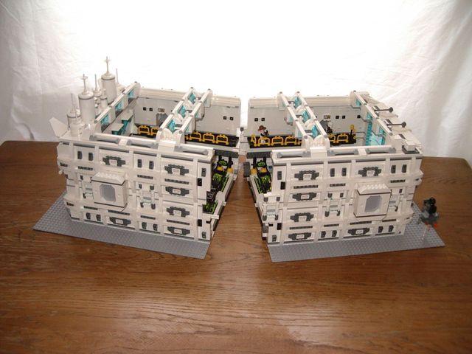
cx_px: 236
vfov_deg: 37.7
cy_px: 177
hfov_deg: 49.0
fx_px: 518
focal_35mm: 38
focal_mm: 5.8
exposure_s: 1/60
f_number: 2.6
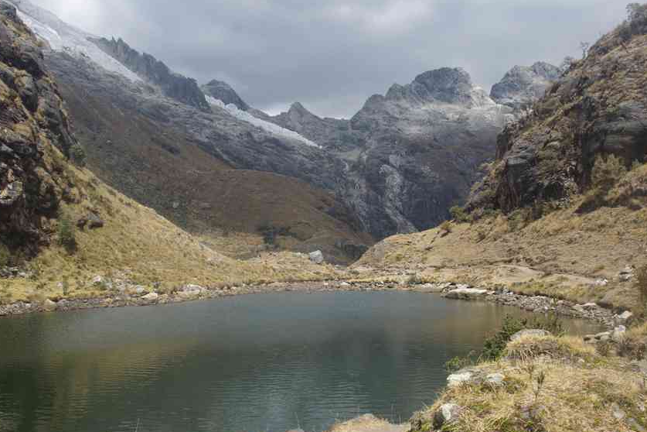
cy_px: 193
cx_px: 337
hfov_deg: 51.2
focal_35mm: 38
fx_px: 676
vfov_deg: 35.4
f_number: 11
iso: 200
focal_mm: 21
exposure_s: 1/100
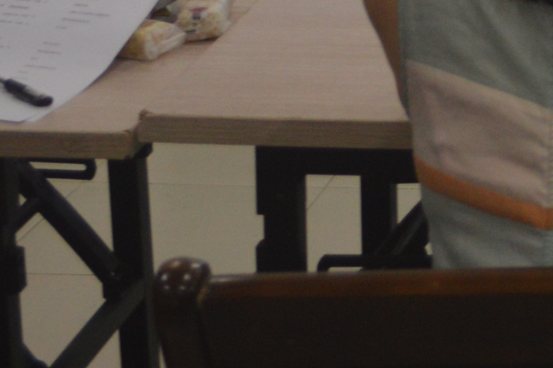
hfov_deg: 11.5
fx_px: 2518
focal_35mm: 164
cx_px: 1052
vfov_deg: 7.6
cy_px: -600
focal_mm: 20
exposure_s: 1/25
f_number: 3.8
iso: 400
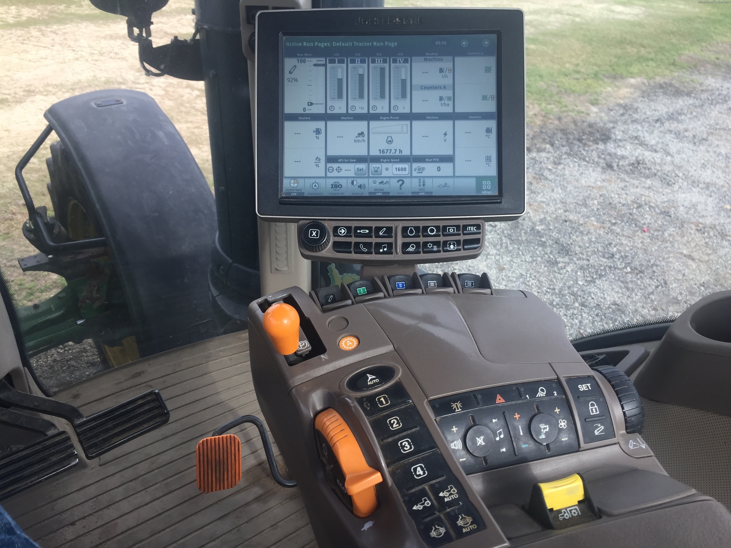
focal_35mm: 29
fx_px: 612
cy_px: 274
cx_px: 366
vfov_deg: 48.2
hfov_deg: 61.7
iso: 32
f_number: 2.2
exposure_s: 1/347
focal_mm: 4.15
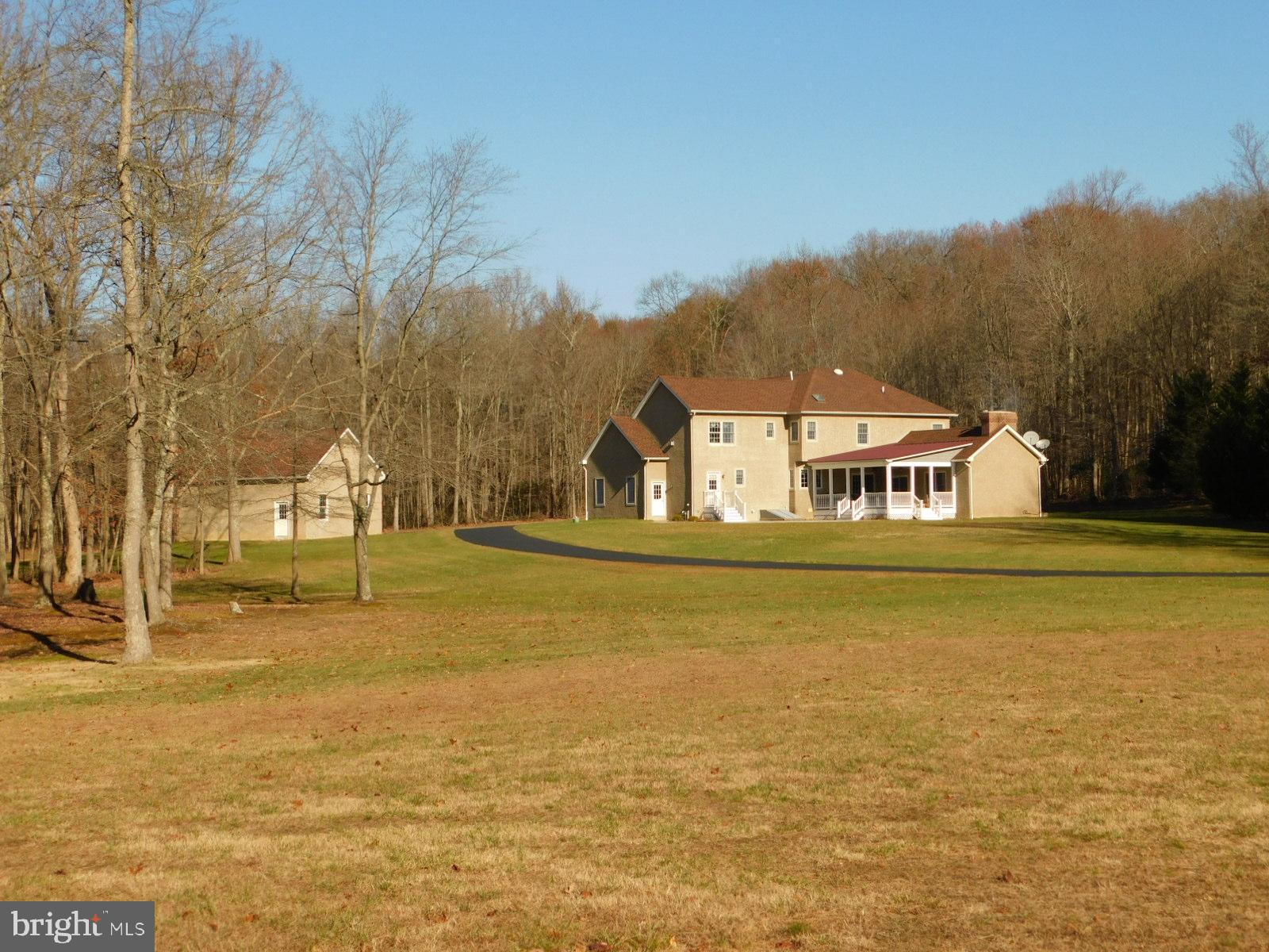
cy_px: 476
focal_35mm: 51
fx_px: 1870
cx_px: 634
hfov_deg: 37.5
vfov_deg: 28.6
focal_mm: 9
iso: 125
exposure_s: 1/1250
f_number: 3.8
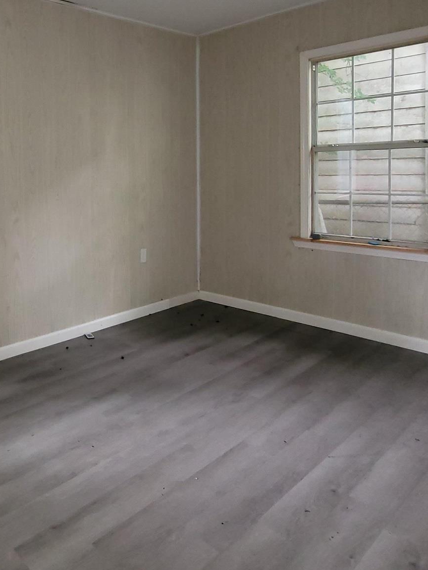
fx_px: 429
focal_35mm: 26
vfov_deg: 65.7
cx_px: 67
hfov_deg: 49.0
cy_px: 196
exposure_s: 1/40
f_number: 2.2
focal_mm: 2.2
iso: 320
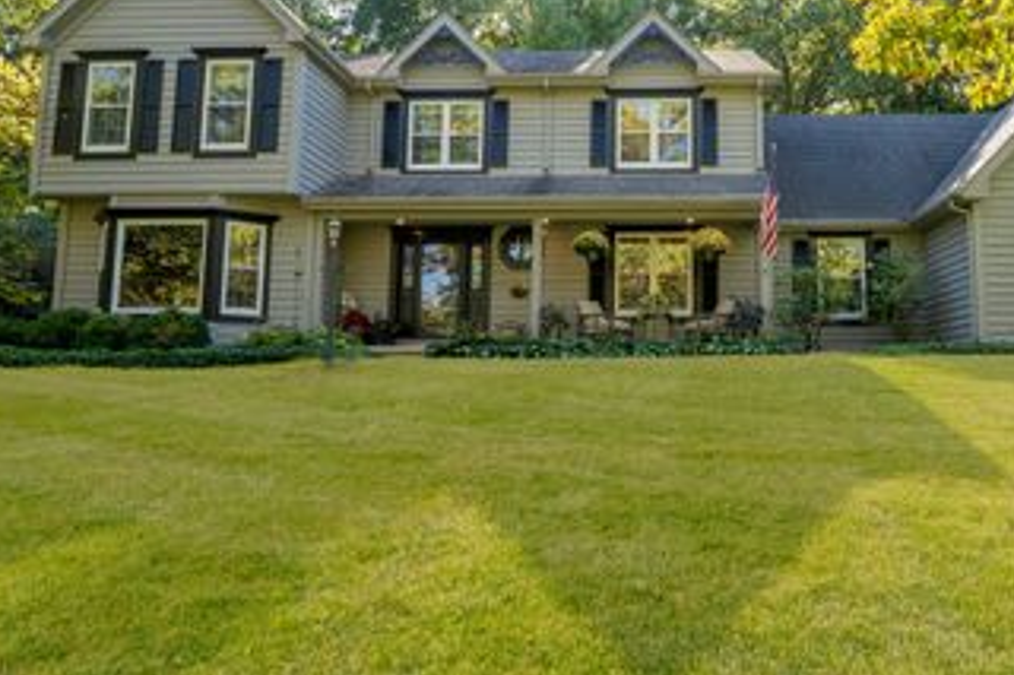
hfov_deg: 69.6
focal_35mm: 25
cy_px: 293
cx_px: 656
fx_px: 708
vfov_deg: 50.8
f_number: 8
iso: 200
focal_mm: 16.1
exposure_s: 1/30
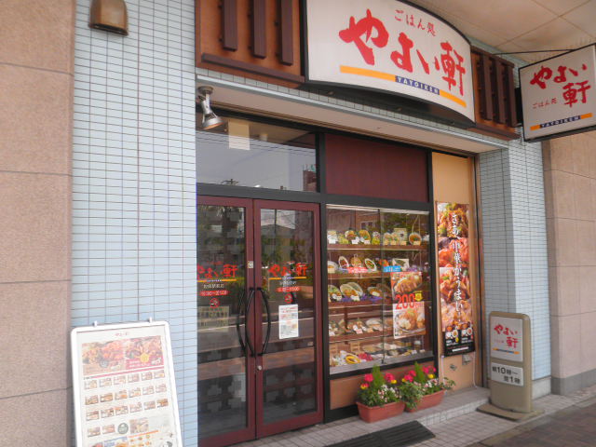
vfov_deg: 53.1
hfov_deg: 67.3
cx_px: 298
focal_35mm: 26
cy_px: 224
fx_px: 448
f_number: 2.8
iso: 64
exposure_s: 1/250
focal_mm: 4.7
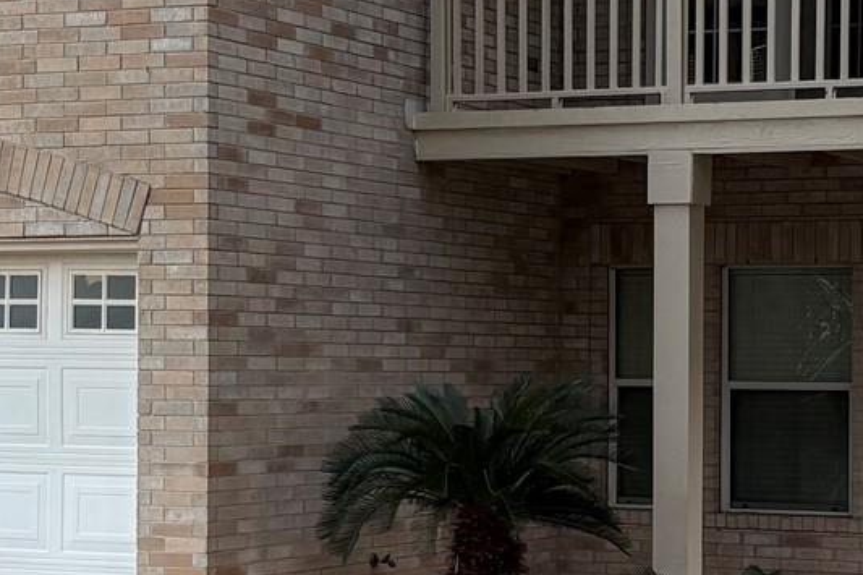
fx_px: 2492
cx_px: 737
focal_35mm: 104
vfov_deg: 13.1
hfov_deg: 19.4
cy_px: 423
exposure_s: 1/85
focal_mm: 5.96
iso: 125
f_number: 1.6
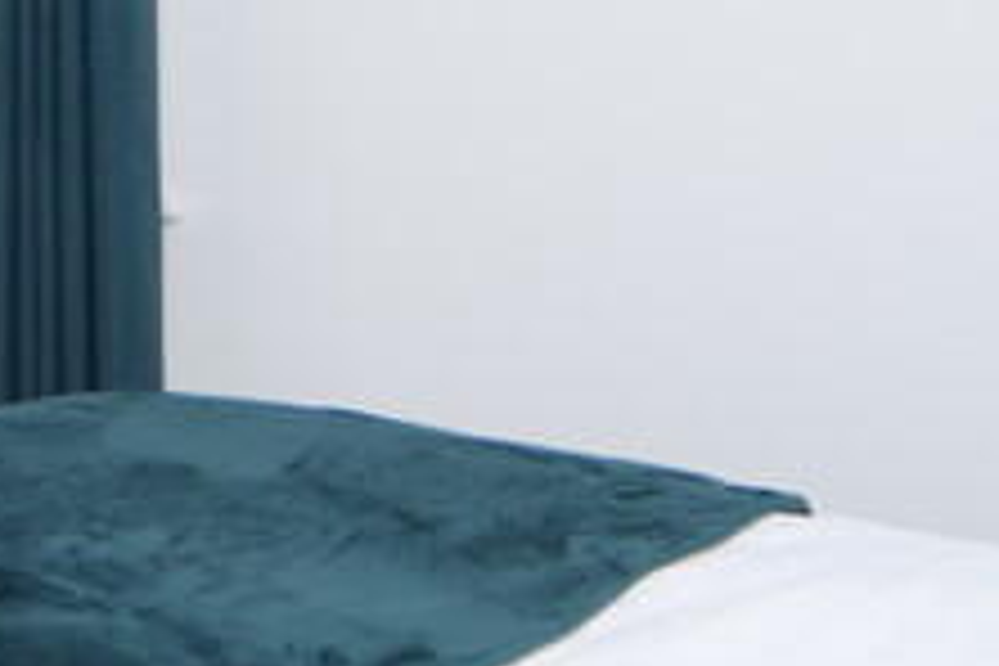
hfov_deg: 22.7
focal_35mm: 83
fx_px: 2303
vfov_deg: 15.9
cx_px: -176
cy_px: -124
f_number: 5
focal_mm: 12
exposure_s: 1/200
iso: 100
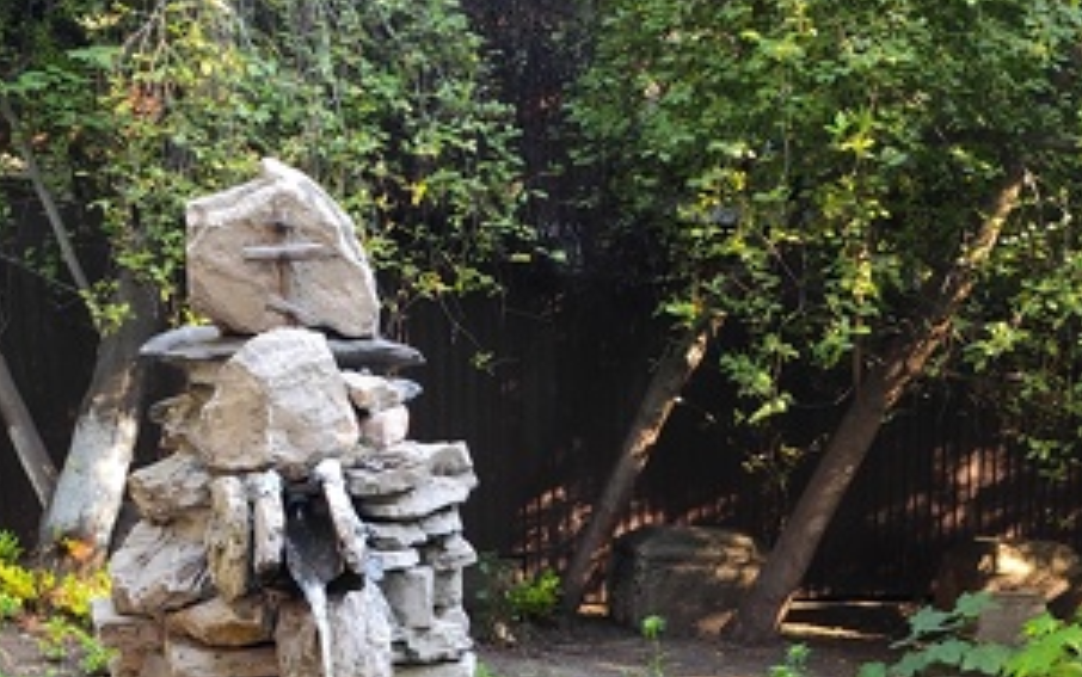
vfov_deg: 18.2
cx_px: 663
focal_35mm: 64
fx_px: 1888
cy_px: 996
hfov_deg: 31.9
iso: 500
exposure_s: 1/100
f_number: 1.65
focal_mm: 6.19
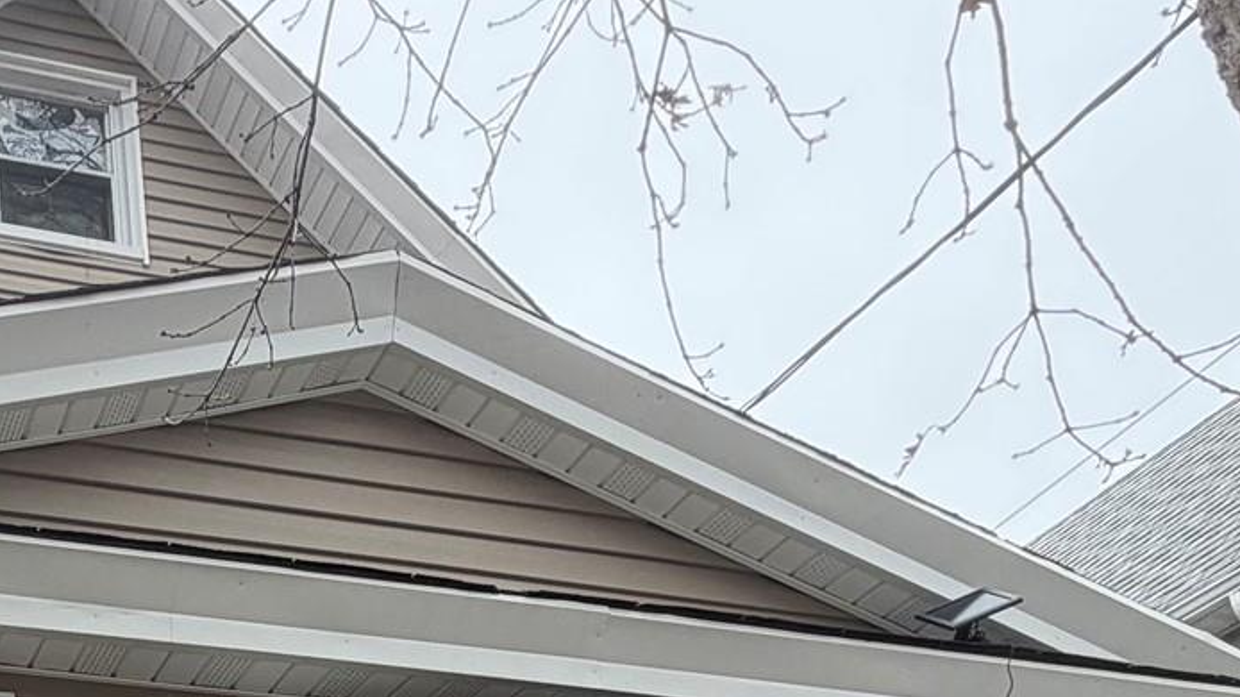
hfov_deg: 40.1
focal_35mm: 45
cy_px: 1126
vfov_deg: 21.1
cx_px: 11
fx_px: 1479
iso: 64
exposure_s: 1/494
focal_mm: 2.22
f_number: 2.2
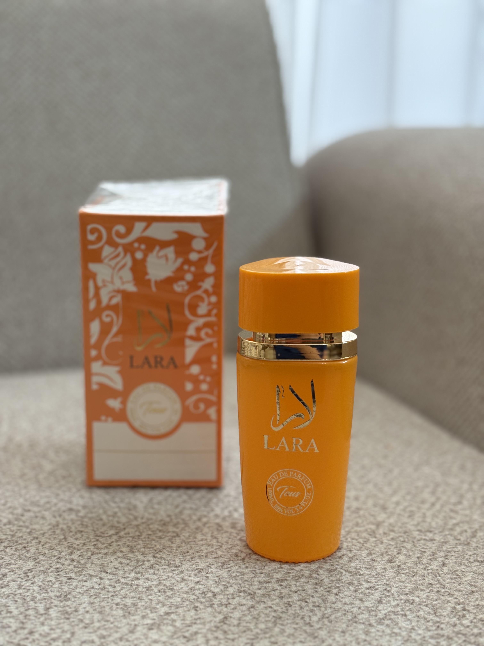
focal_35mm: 52
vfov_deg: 36.8
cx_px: 242
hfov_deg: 28.0
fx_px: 969
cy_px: 323
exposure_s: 1/50
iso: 80
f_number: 1.6
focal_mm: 5.96
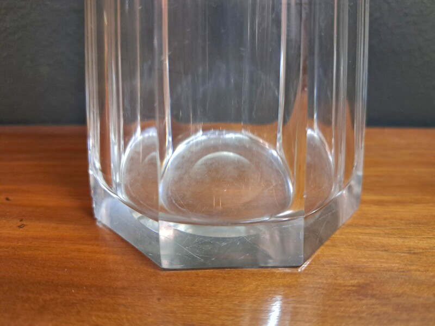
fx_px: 302
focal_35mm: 24
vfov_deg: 56.8
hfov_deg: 71.6
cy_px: 163
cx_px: 218
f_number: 1.8
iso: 800
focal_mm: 5.23
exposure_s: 1/20
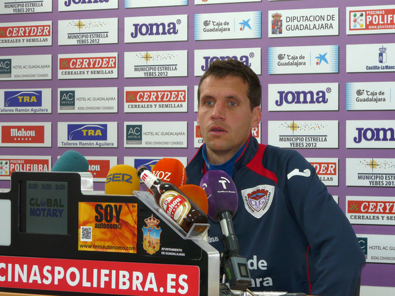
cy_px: 148
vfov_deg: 9.8
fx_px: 1723
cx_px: 198
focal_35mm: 151
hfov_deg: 13.1
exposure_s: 1/60
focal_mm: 24.7
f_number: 3.6
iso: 125
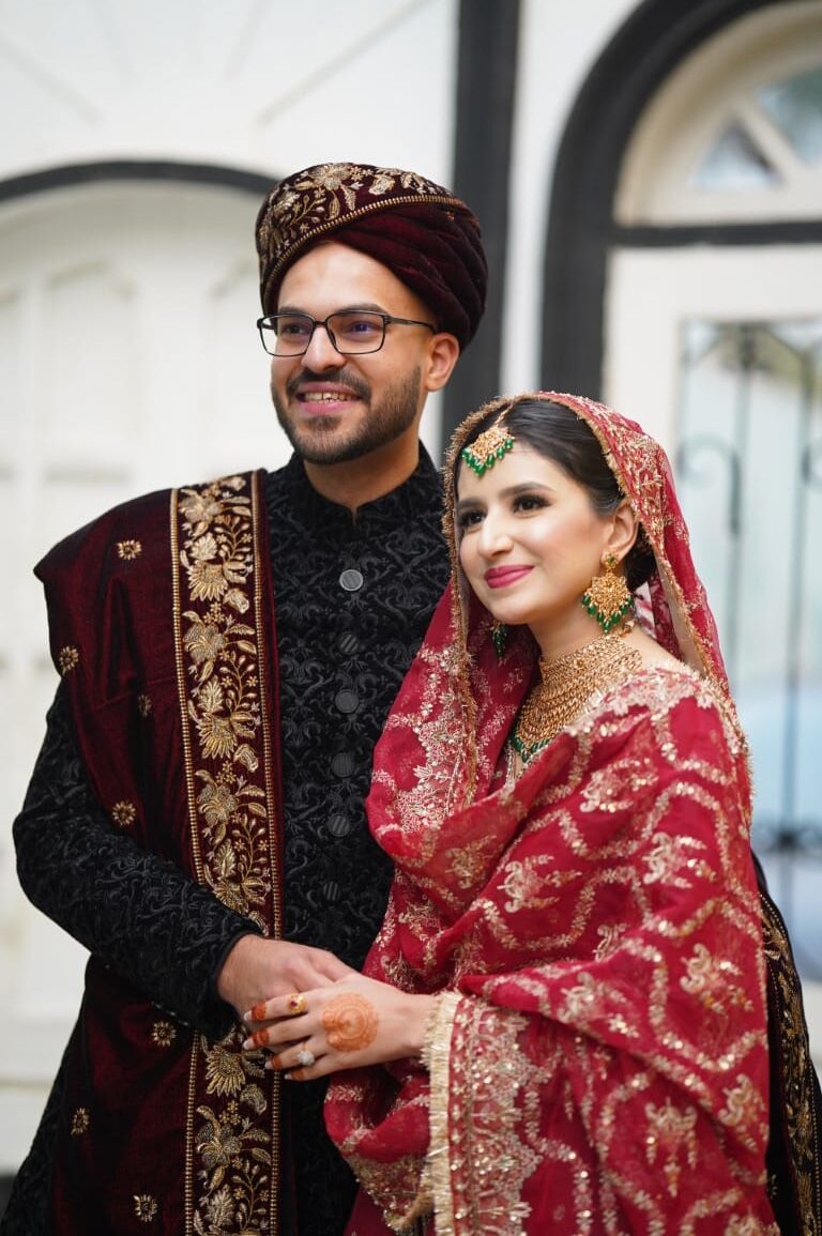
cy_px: 618
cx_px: 411
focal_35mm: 85
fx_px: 2916
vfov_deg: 23.9
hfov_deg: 16.0
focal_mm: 85
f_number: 1.4
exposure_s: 1/160
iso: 125
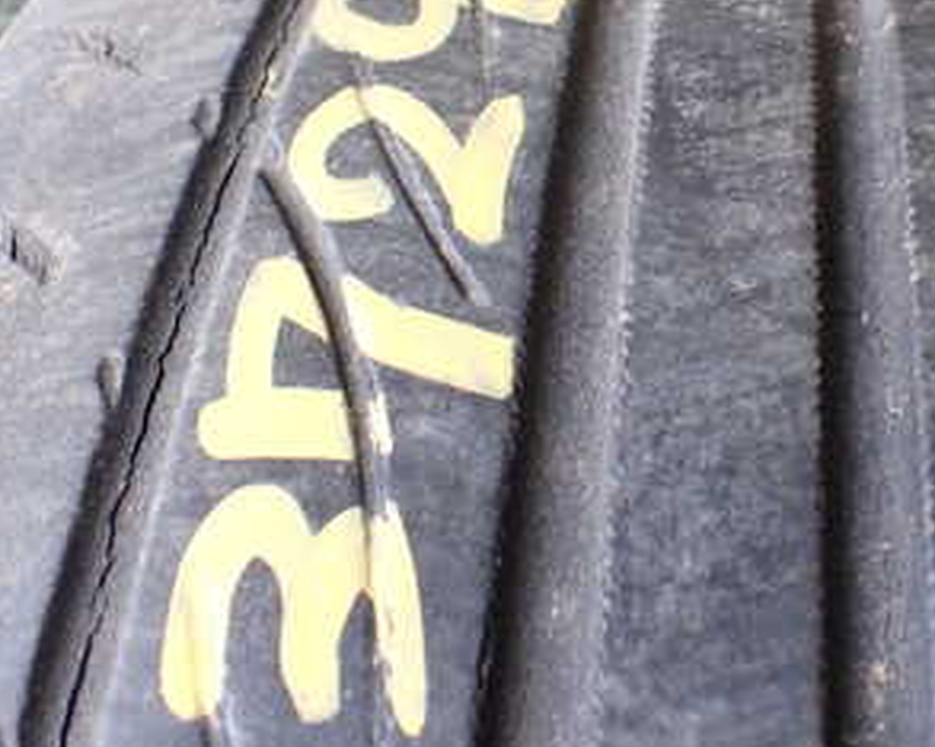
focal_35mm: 60
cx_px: 718
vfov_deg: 24.9
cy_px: 131
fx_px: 1659
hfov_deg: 30.9
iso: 200
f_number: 2.3
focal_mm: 5.4
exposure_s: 1/125
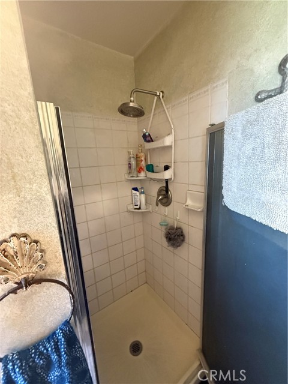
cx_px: 144
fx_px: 155
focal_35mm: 14
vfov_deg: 102.1
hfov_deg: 85.7
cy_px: 192
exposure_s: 1/60
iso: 1000
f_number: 2.2
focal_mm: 2.22
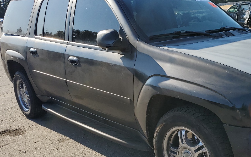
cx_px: 185
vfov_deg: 30.4
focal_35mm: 42
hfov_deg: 45.7
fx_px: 287
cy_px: 98
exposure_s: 1/2500
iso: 50
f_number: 1.5
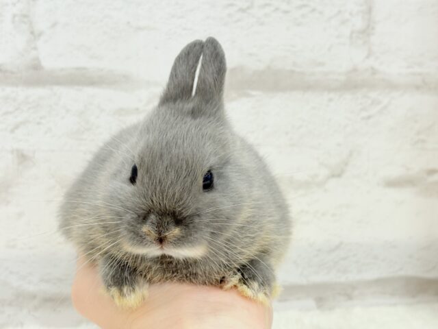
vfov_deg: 28.0
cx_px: 219
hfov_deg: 36.8
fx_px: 658
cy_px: 164
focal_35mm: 52
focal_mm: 5.96
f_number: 1.6
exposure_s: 1/50
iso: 50
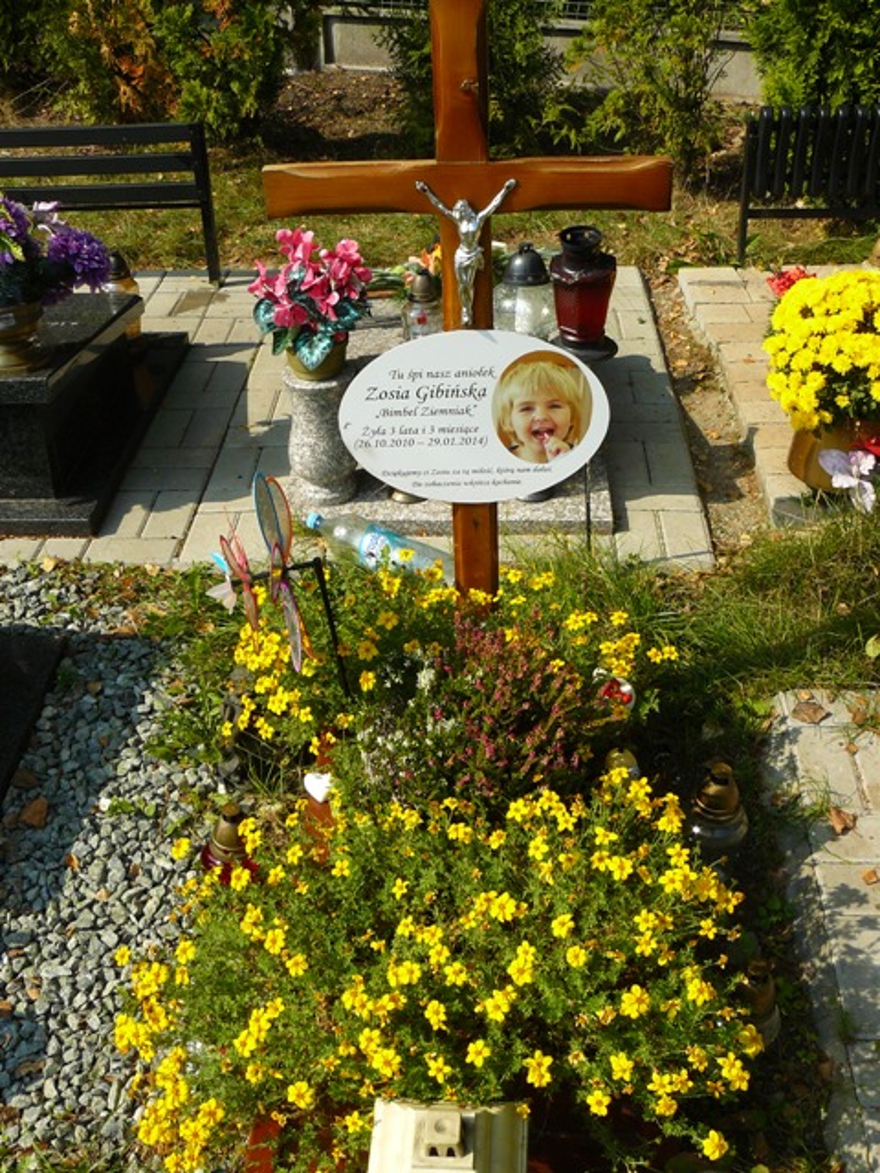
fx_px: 1220
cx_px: 440
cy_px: 586
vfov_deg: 51.4
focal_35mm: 36
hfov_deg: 39.7
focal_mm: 6
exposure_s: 1/320
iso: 100
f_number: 5.6
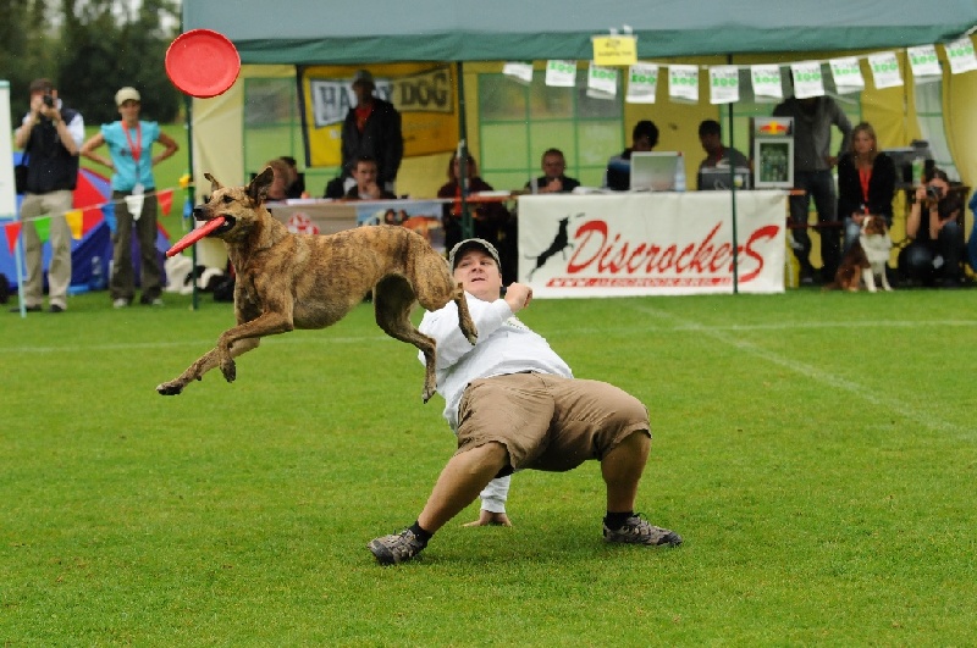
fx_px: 3333
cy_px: 324
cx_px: 488
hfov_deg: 16.7
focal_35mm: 123
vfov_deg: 11.1
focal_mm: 82
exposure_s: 1/2500
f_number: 3.2
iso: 800
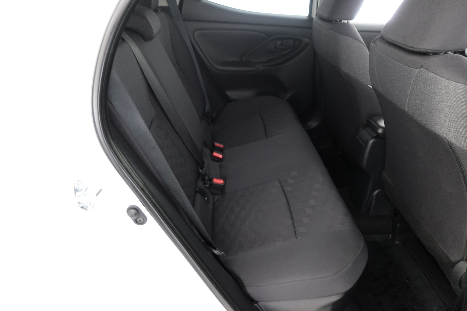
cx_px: 234
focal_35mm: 24
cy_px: 156
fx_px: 311
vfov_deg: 53.1
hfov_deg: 73.7
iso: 800
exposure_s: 1/10
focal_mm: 9.4
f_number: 1.8
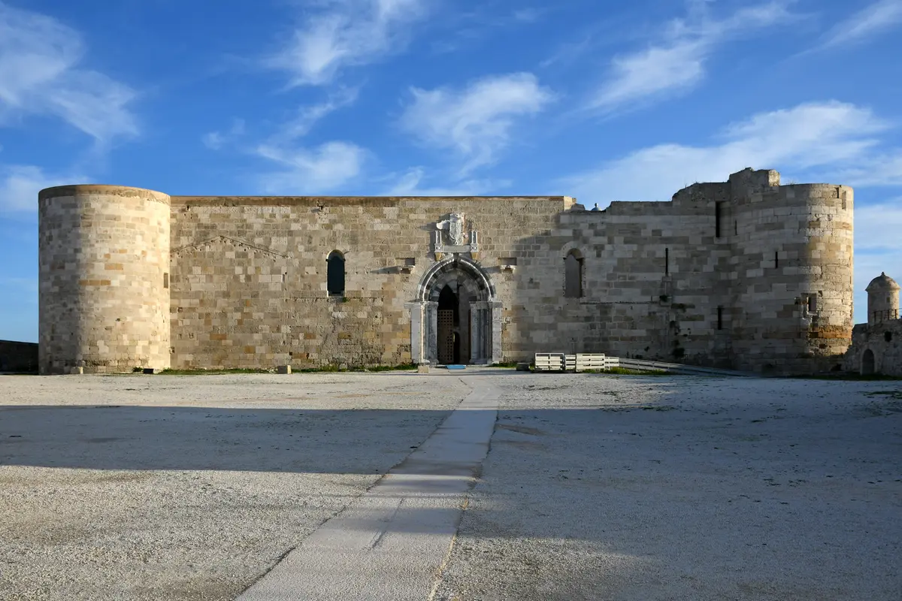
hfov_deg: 55.8
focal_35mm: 34
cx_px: 451
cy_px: 300
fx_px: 852
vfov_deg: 38.9
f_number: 5.6
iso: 100
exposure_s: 1/800
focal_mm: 23
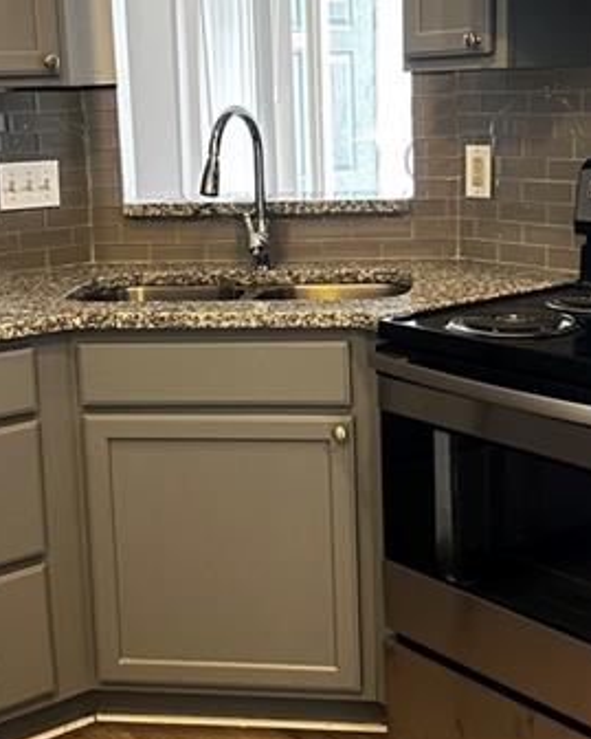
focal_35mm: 58
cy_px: 315
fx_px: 1268
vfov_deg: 32.4
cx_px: 270
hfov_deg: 26.2
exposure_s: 1/60
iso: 250
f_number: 1.5
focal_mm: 5.7
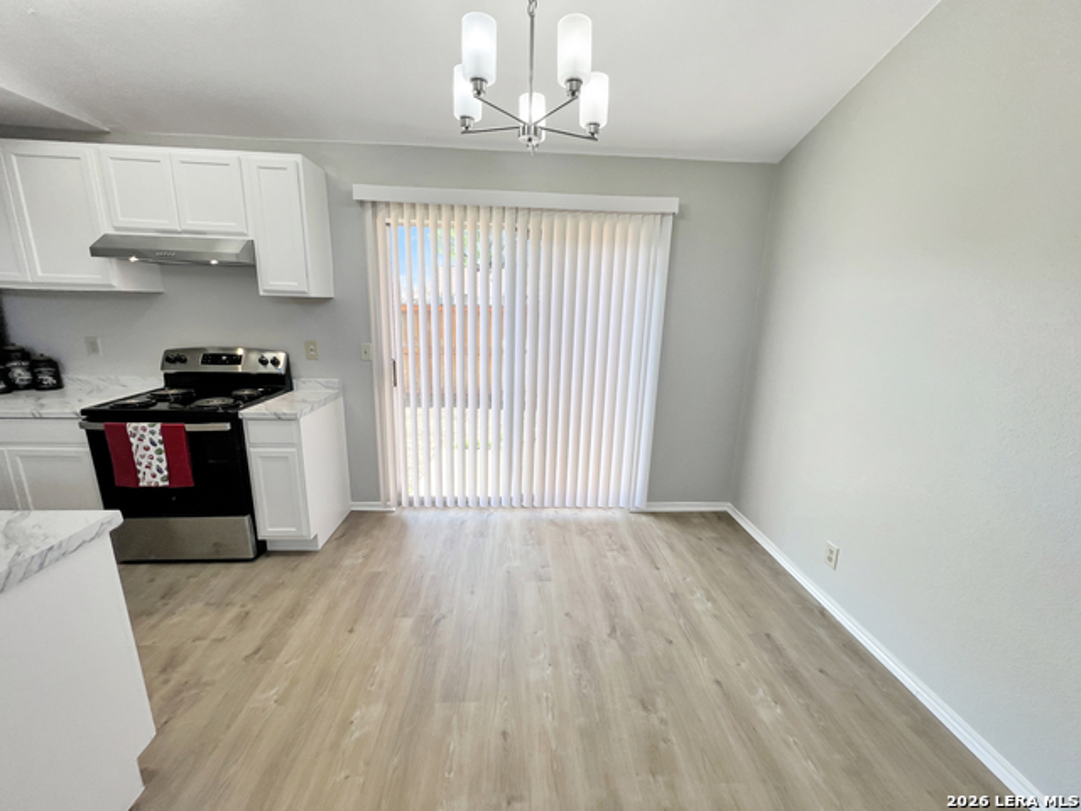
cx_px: 540
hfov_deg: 106.2
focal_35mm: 13
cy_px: 406
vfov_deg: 89.9
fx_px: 406
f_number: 1.8
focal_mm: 1.57
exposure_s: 1/244
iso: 32
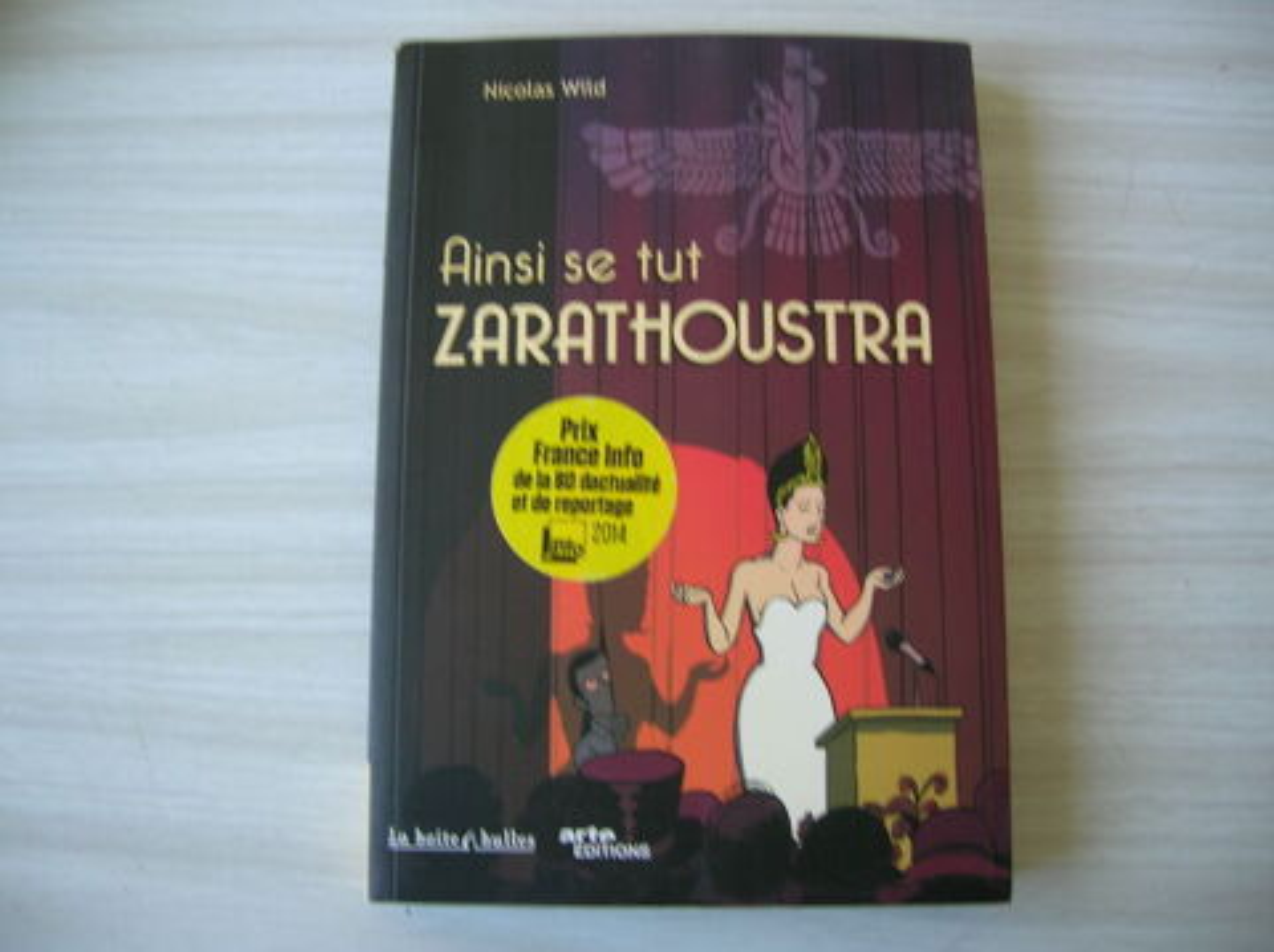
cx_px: 637
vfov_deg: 41.7
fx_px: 1250
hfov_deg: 54.0
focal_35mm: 34
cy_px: 476
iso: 50
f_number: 2.9
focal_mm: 5.7
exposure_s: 1/7.9
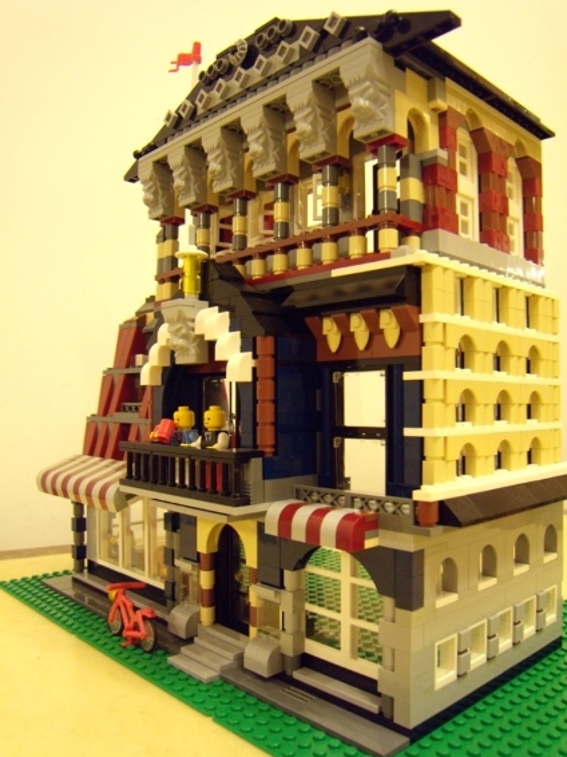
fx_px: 612
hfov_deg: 49.7
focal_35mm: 28
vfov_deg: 63.5
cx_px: 284
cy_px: 378
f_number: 2.8
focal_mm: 6
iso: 400
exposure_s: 1/10
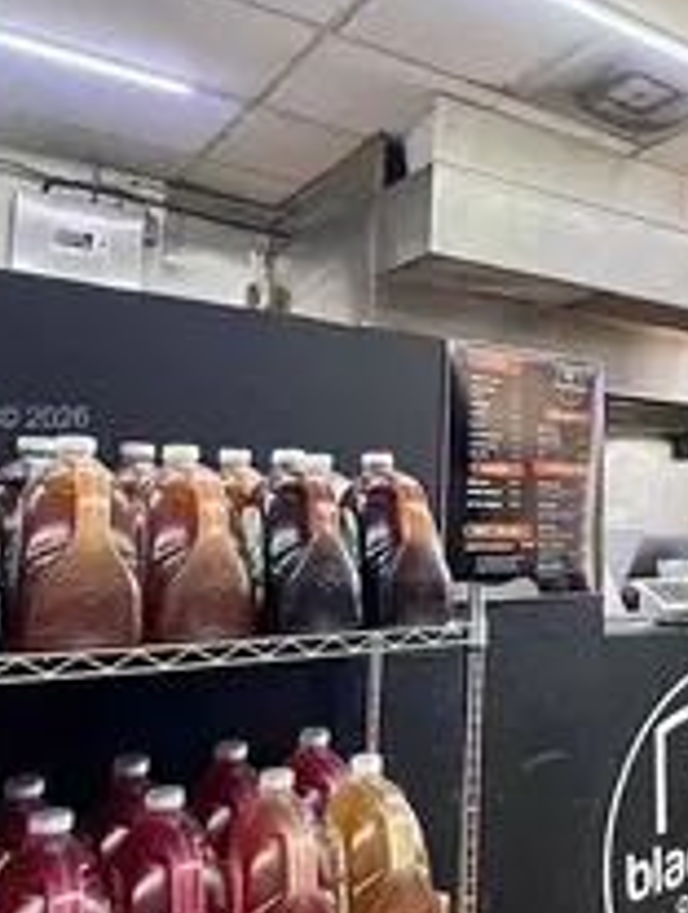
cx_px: 609
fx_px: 951
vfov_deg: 51.2
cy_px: 421
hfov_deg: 37.4
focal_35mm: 36
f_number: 2.2
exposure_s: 1/120
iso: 160
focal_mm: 2.22
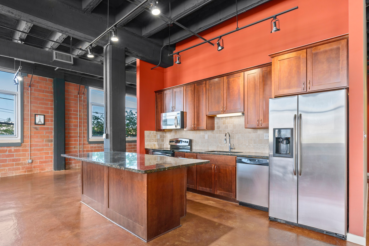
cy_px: 140
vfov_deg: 64.3
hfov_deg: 86.7
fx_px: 195
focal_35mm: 19
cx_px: 200
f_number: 7.1
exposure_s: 1/4
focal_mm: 16
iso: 320
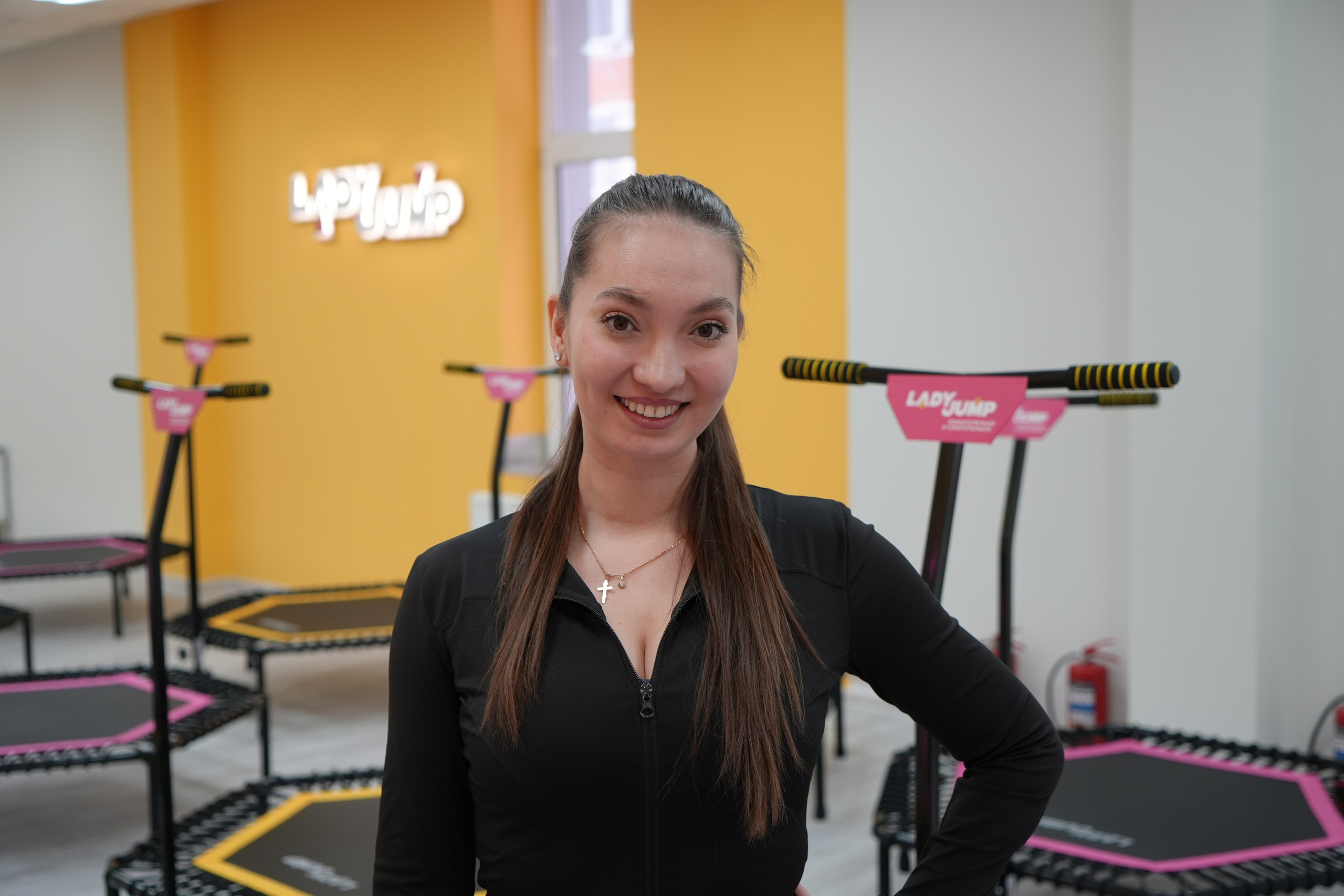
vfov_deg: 30.5
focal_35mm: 44
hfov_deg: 44.5
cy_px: 448
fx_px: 1643
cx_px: 672
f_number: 4
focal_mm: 44
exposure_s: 1/160
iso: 500
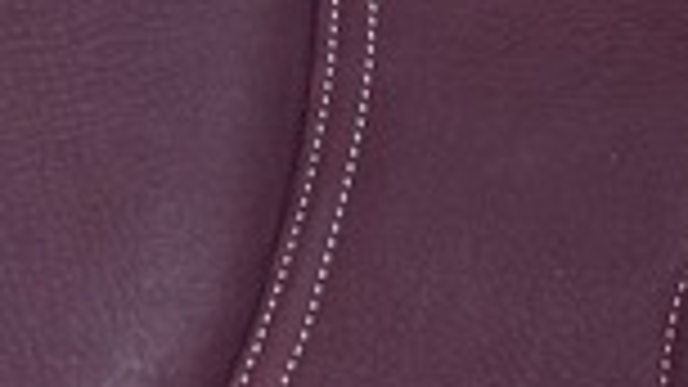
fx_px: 2809
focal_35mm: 154
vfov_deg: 7.9
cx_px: 1052
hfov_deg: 13.1
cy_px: 92
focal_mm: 6.76
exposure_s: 1/121
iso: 200
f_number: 1.78
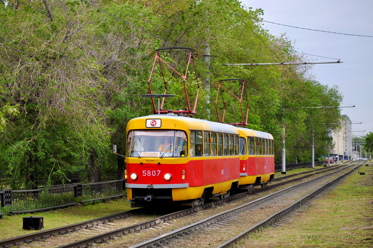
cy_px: 124
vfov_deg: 17.4
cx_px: 186
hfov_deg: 26.0
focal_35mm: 78
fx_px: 807
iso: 200
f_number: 5.6
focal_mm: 52
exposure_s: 1/250
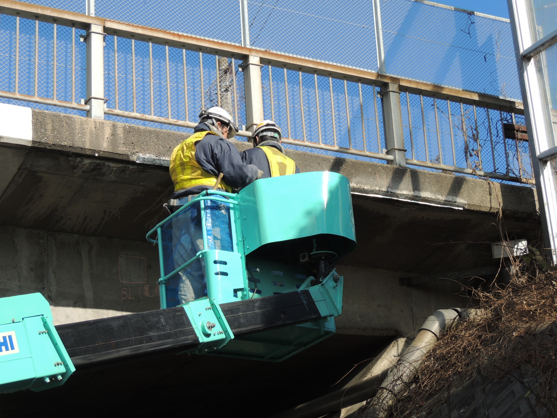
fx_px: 1368
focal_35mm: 85
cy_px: 209
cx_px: 278
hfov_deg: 23.0
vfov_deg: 17.4
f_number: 4
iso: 100
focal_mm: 15.1
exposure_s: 1/640
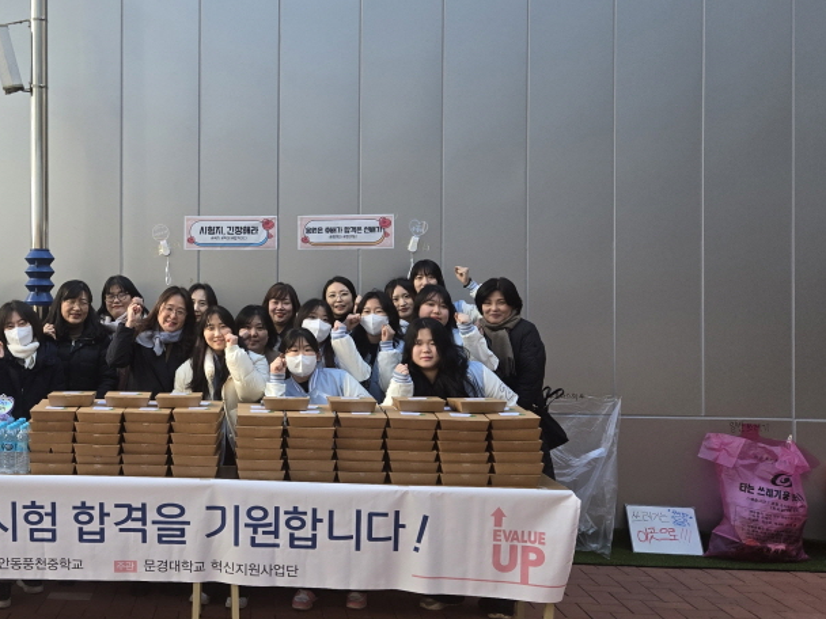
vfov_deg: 35.1
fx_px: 978
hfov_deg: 43.4
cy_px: 288
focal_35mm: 41
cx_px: 150
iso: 80
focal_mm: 5.4
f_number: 1.8
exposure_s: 1/703
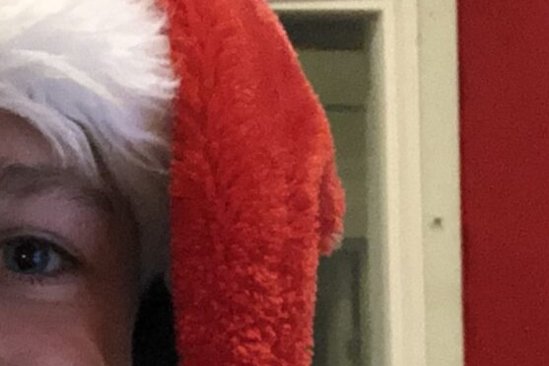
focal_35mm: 153
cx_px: -142
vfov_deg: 8.8
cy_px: 530
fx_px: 2332
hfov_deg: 13.0
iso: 320
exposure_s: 1/50
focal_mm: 2.87
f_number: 2.2
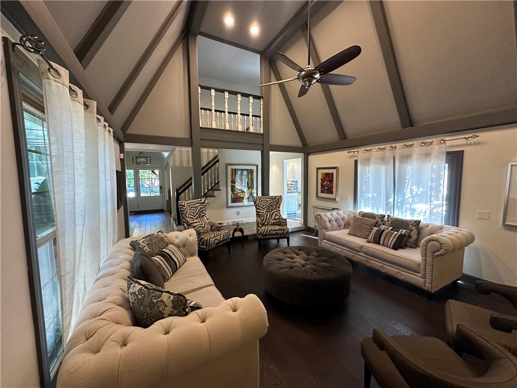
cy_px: 194
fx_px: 209
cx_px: 258
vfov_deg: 85.7
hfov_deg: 102.1
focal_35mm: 14
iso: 400
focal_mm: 2.22
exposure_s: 1/60
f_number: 2.2
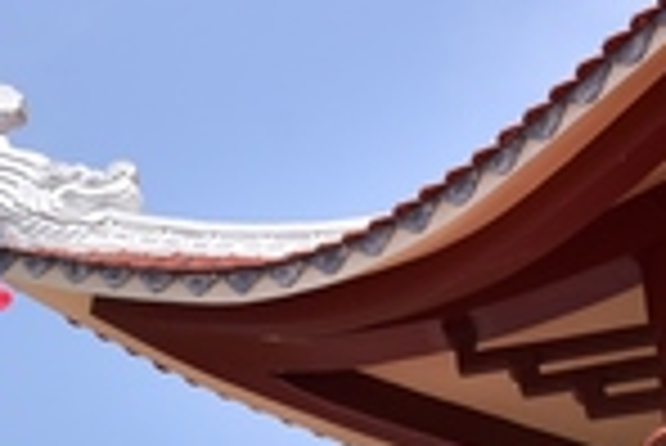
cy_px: 613
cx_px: -234
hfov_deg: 11.9
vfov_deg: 8.1
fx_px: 3092
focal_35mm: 167
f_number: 7.1
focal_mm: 38
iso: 200
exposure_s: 1/800
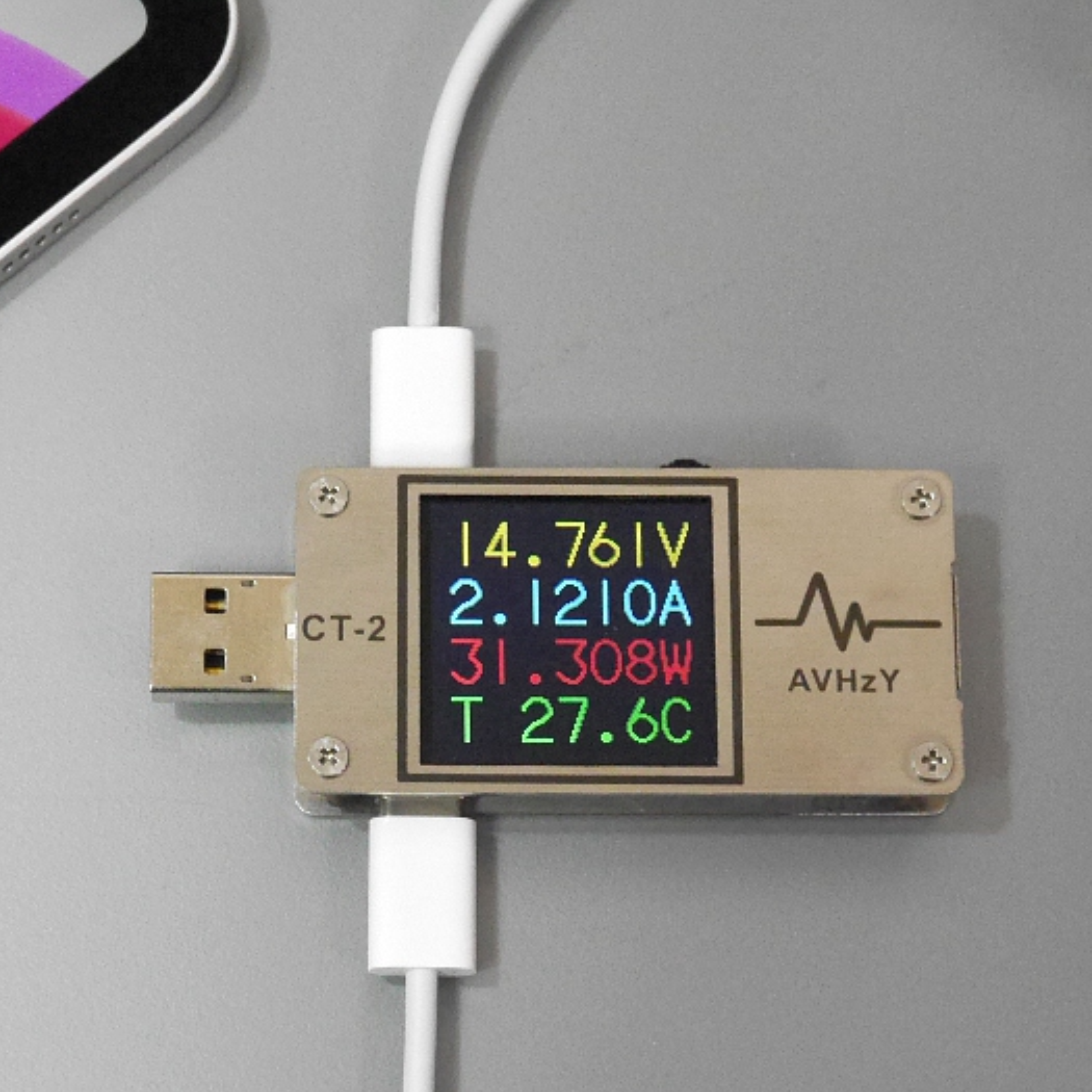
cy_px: 614
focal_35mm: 70
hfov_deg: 24.4
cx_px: 275
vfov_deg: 24.6
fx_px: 2498
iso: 2000
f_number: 5.1
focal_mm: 26
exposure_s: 1/125
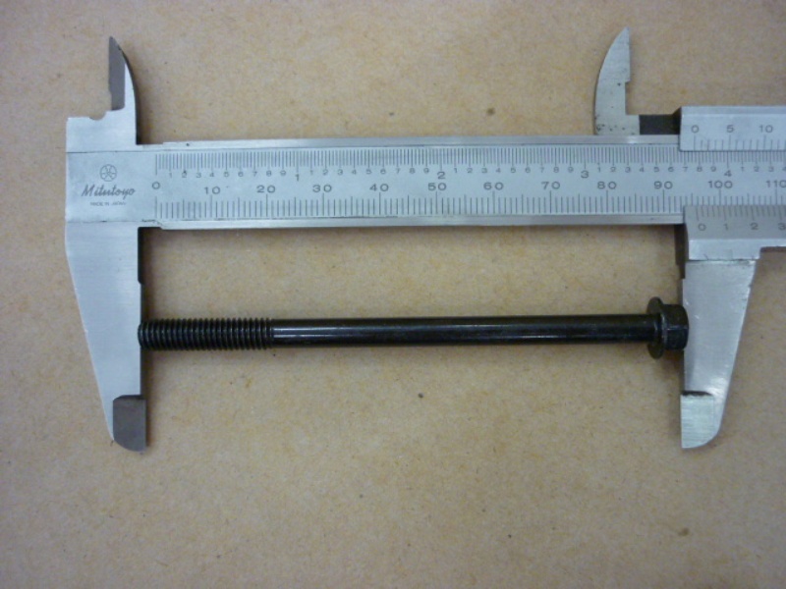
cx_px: 393
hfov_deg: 55.4
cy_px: 294
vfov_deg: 42.9
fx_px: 749
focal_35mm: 33
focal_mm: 5.5
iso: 400
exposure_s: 1/20
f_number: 2.8
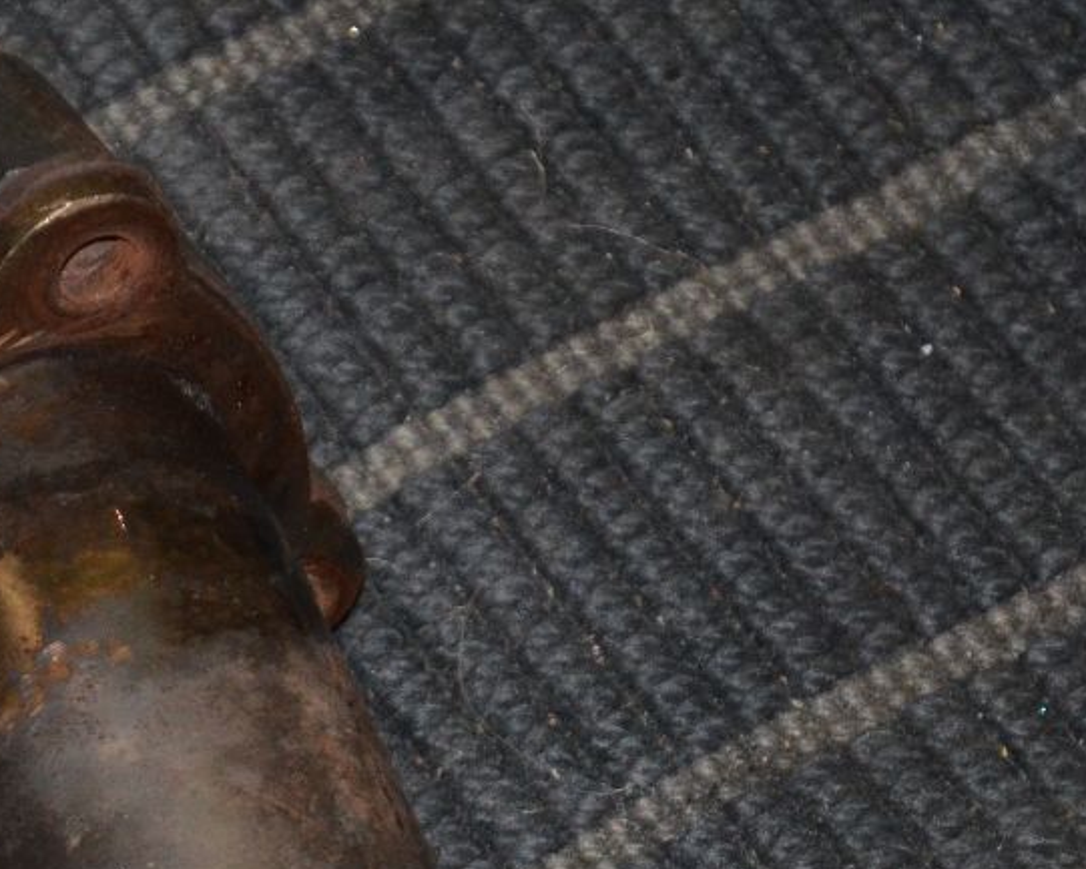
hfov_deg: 3.8
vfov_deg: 3.1
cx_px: 90
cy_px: 775
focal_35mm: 504
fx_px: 16189
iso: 800
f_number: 5.6
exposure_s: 1/60
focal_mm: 105
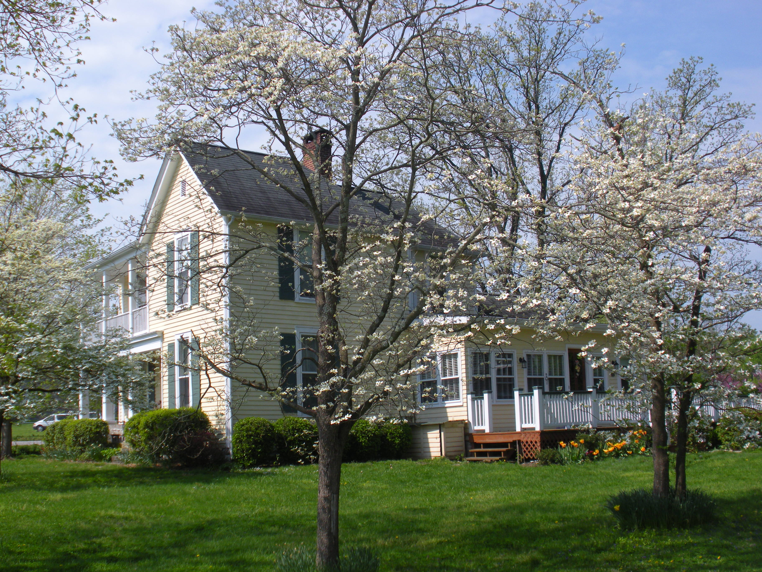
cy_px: 286
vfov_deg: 32.9
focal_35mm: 44
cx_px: 381
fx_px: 969
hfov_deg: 42.9
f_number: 4
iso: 64
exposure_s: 1/569
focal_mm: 7.7
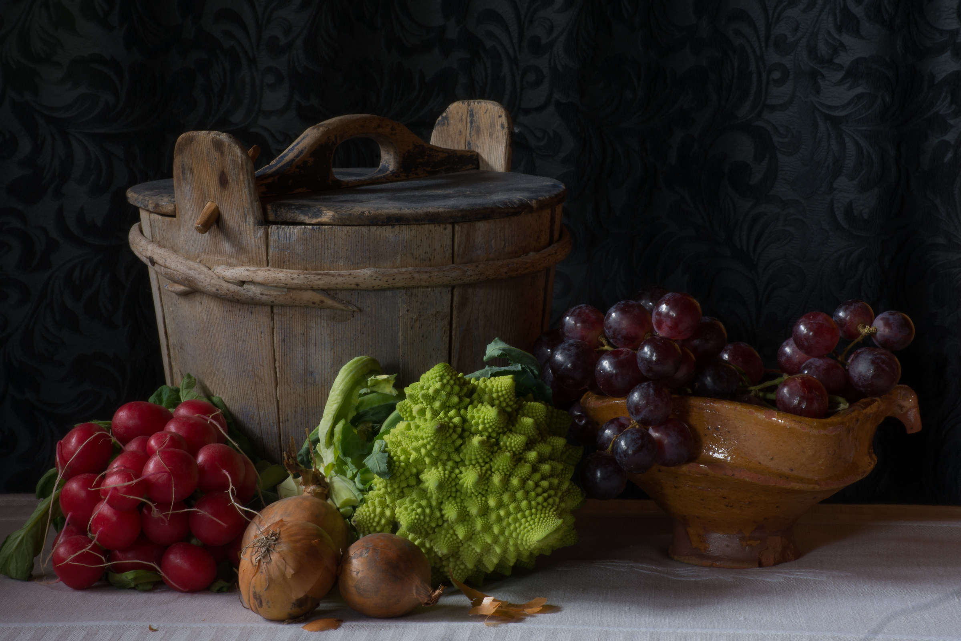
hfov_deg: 16.1
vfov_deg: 10.8
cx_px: 480
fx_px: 3403
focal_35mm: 128
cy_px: 320
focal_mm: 85
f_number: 32
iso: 100
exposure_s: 13
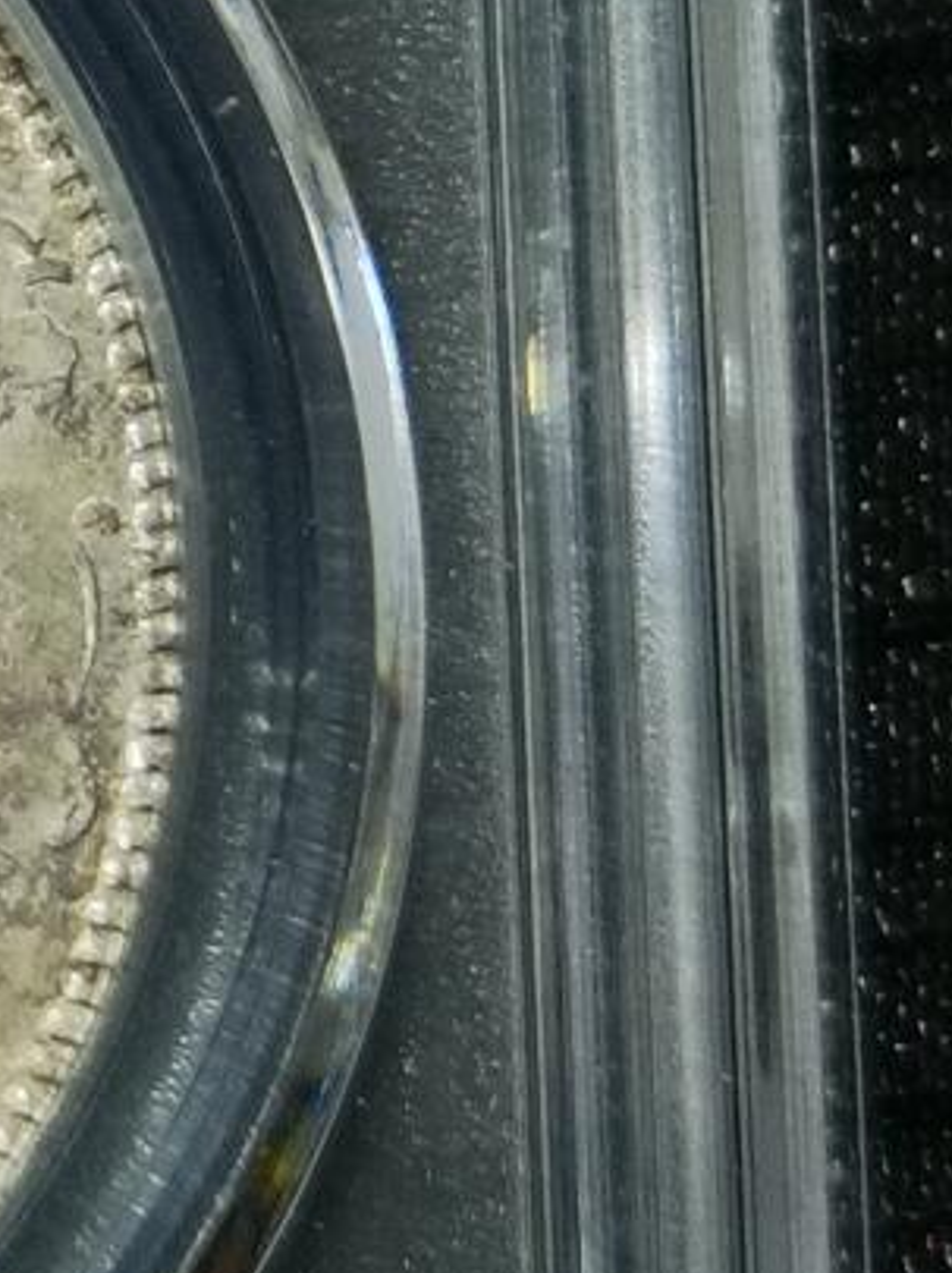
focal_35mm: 218
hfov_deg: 6.6
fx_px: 8007
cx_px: -974
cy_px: 25
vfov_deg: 9.0
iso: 80
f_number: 1.9
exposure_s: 1/100
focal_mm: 6.67
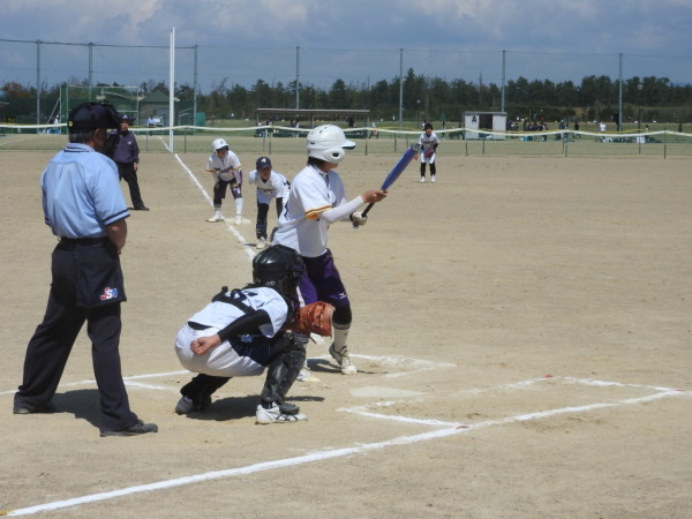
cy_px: 260
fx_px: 2099
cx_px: 346
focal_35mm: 105
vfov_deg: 14.1
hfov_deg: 18.7
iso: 100
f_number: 4.8
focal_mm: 18.8
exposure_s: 1/1600
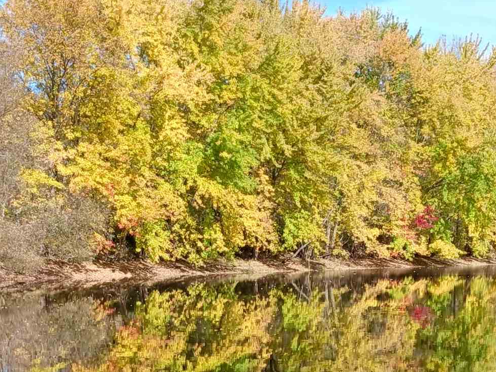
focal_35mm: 85
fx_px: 1218
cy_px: 388
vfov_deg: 16.9
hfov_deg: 23.0
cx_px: 260
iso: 20
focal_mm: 4
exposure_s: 1/157
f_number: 1.8
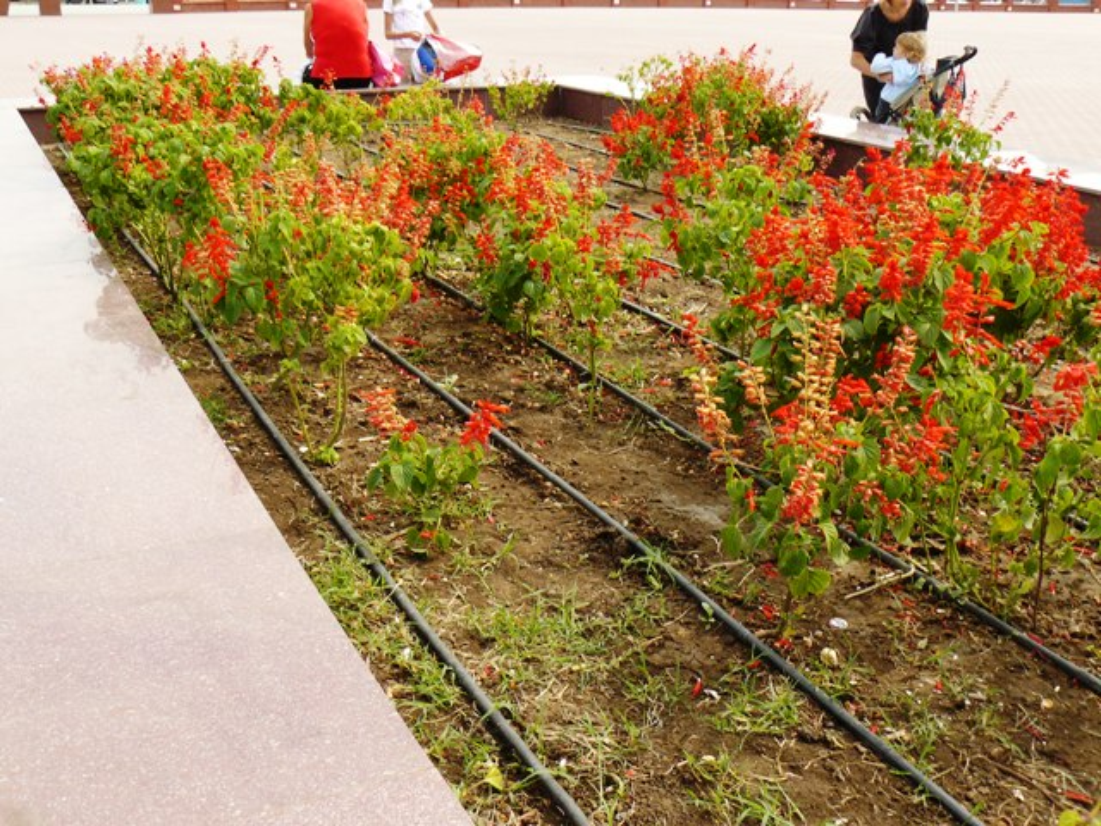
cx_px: 550
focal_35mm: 37
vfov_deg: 38.7
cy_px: 413
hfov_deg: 50.1
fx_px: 1177
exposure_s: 1/250
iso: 100
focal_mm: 6.1
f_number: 4.5
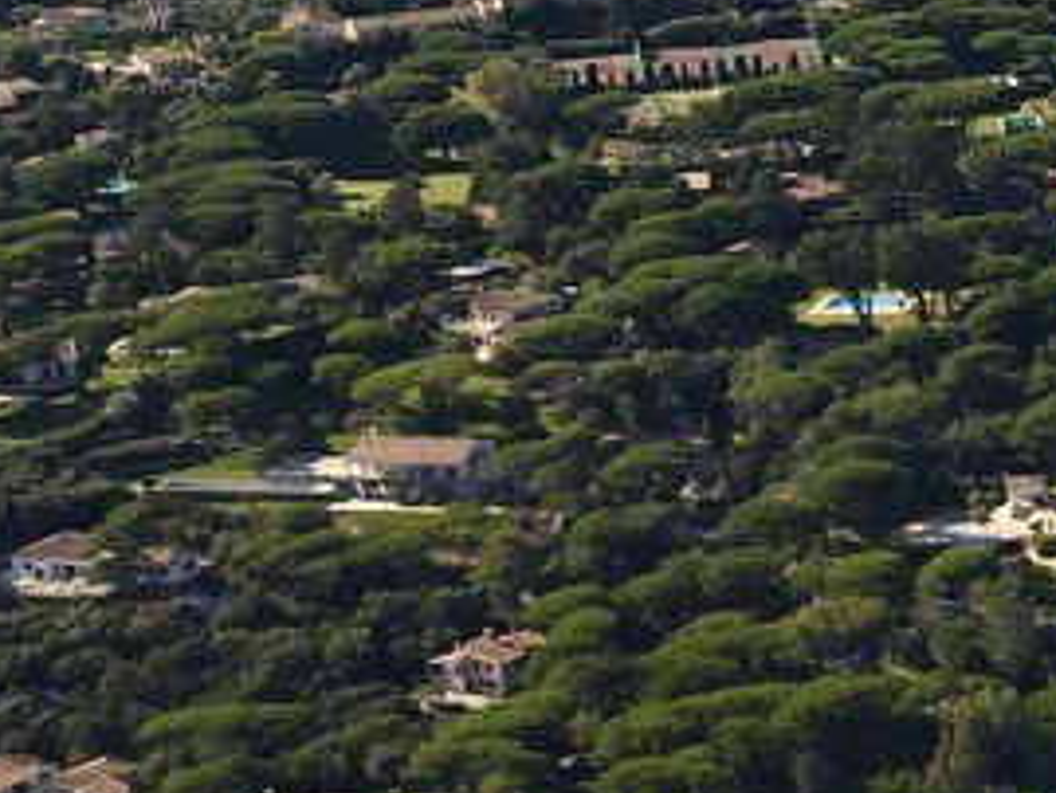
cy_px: 550
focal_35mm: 137
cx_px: 2681
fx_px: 4181
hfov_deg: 11.4
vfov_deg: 10.8
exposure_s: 1/1000
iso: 400
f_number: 8
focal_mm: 24
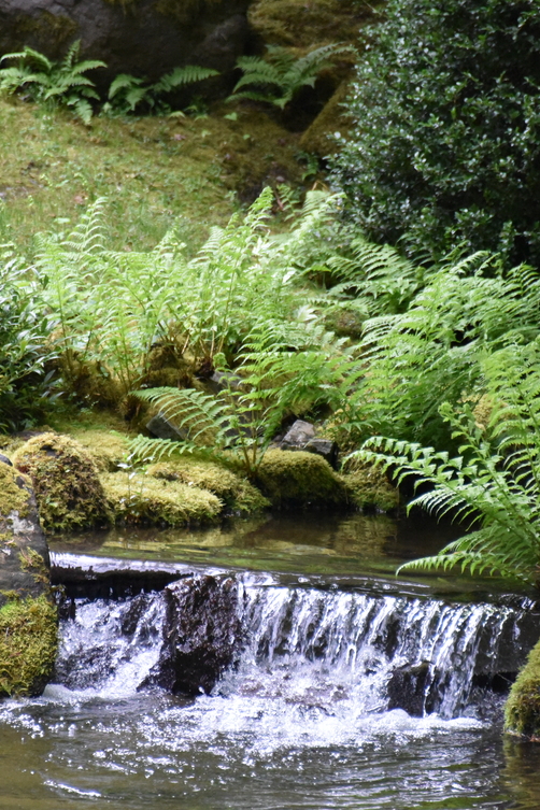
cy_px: 395
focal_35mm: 510
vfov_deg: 4.0
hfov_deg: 2.7
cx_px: 224
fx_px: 11474
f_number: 5.6
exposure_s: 1/640
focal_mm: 300
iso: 6400
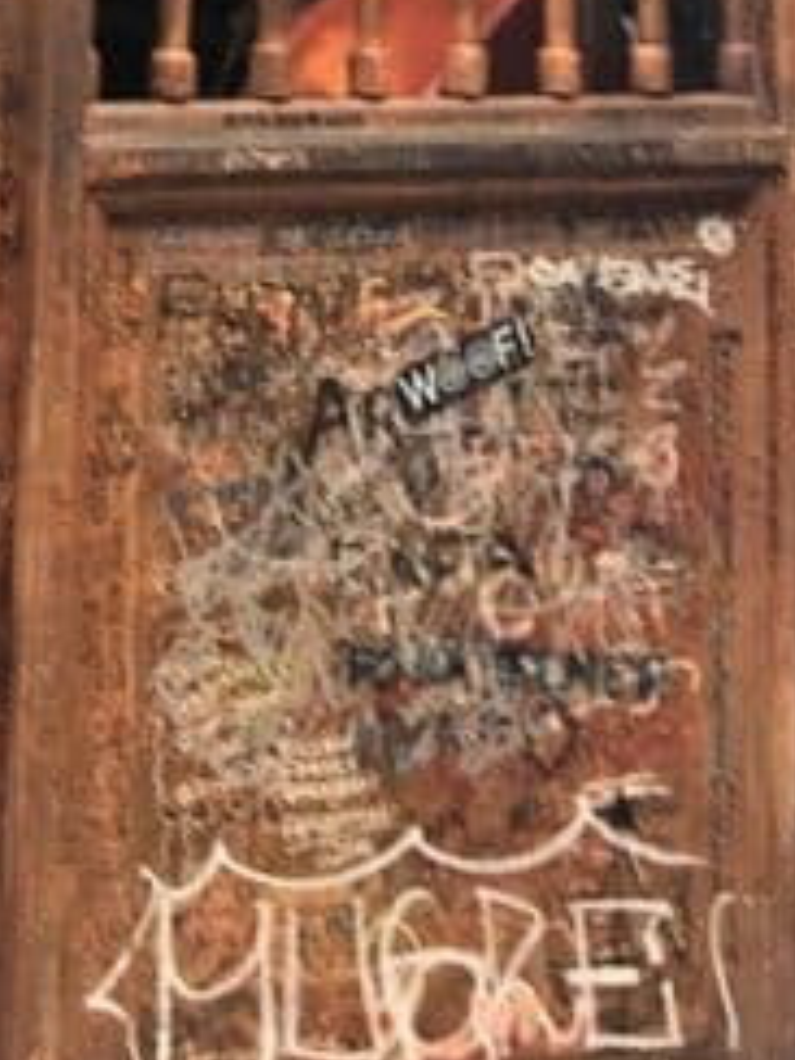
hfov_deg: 11.6
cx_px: 187
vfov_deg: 13.4
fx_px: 3889
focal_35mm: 127
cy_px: -1049
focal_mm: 4.15
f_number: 2.2
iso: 32
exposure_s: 1/120
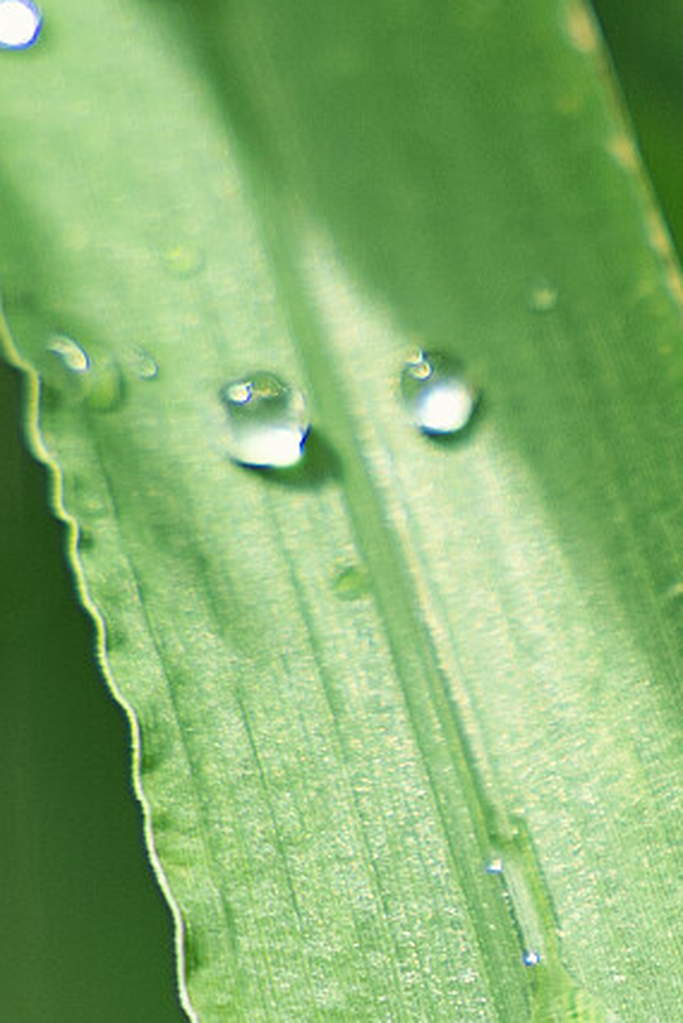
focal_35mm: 506
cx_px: 1656
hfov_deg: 2.7
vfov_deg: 4.1
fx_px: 14387
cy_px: 1263
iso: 100
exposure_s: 1/400
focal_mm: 75
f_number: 4
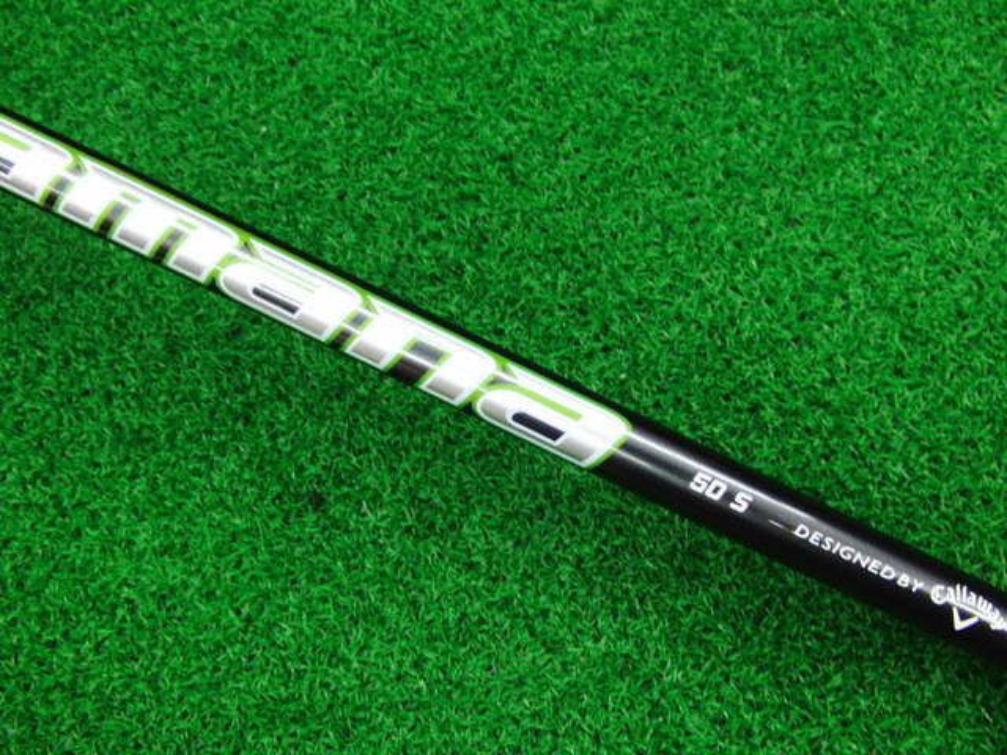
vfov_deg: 38.7
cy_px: 378
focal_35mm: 37
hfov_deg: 50.1
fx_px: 1076
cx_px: 504
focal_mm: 6.42
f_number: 3.6
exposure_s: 1/40
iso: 400
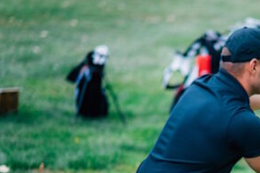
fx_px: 1358
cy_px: 181
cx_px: 285
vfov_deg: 7.3
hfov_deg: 10.8
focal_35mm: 188
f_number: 1.6
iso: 100
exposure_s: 1/400
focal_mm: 85
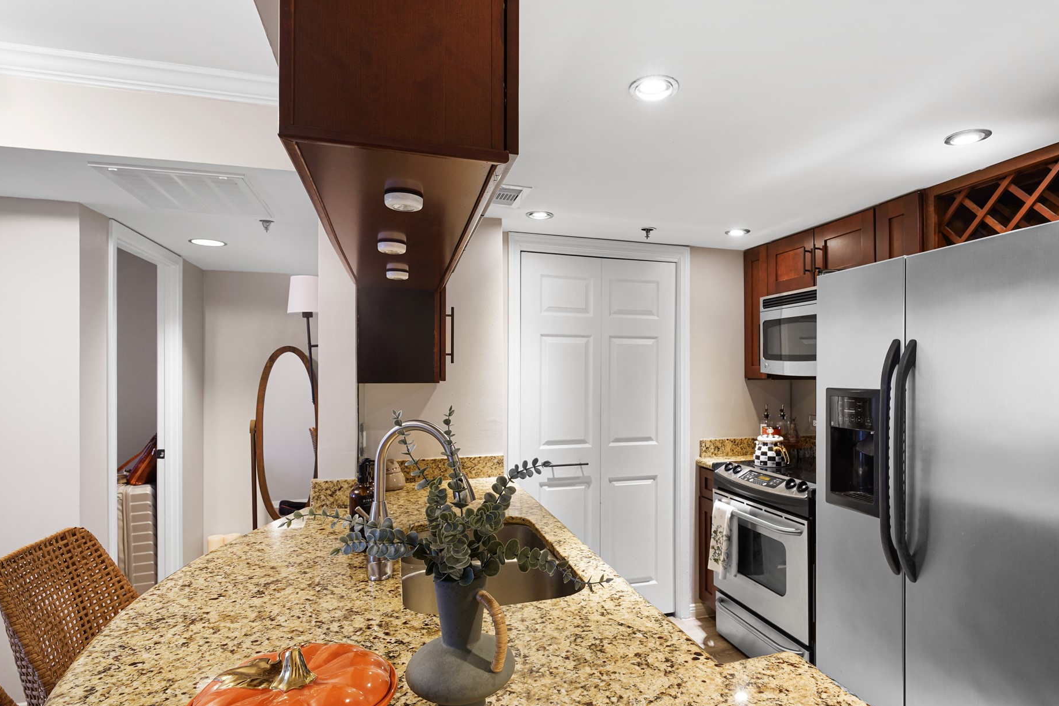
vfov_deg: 64.4
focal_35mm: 19
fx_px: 559
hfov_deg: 86.6
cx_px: 589
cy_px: 382
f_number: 8
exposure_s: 2
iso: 100
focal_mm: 16
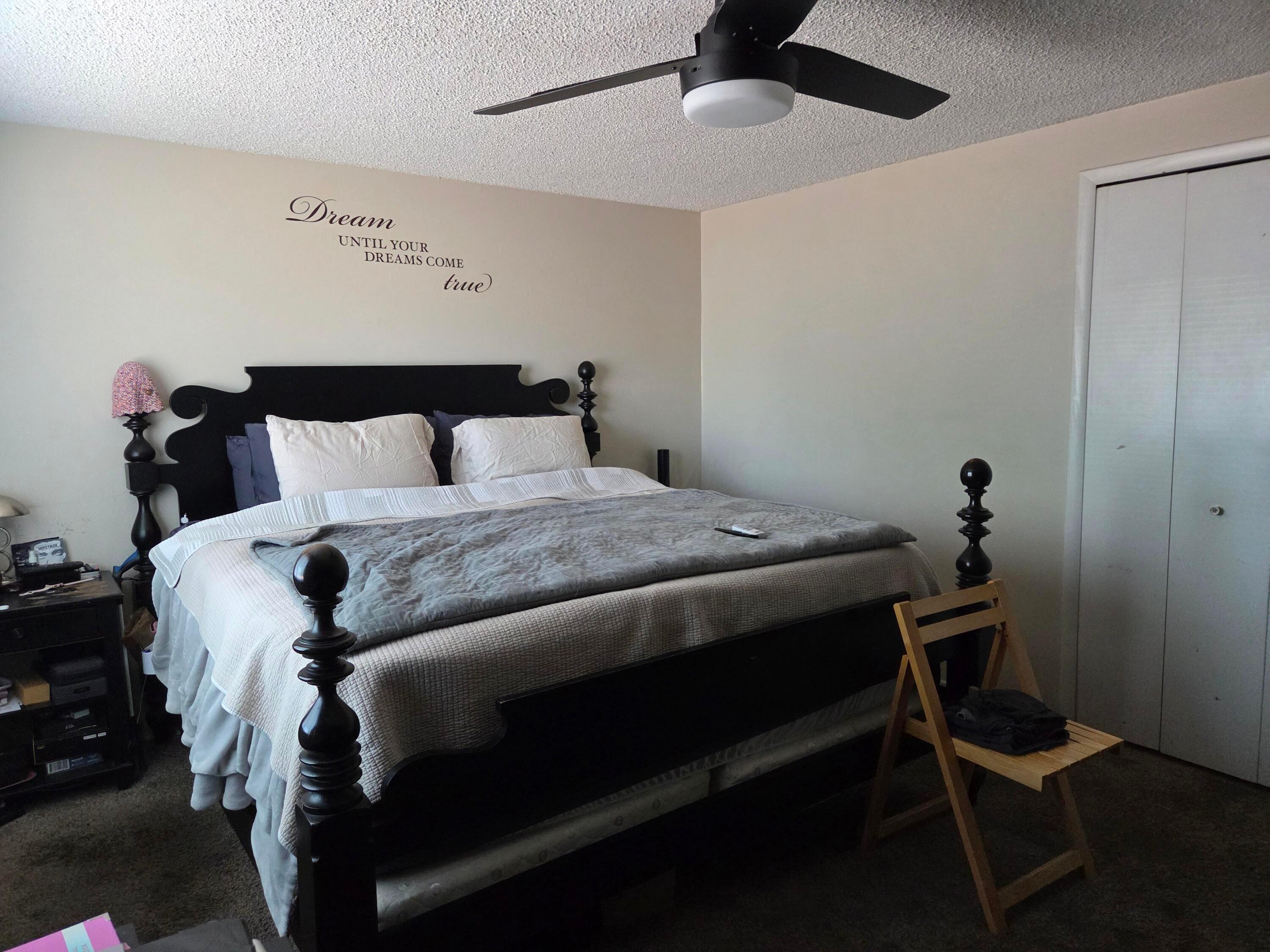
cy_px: 476
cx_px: 635
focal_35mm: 23
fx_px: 844
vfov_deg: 58.9
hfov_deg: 73.9
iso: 640
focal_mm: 5.4
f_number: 1.8
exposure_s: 1/120
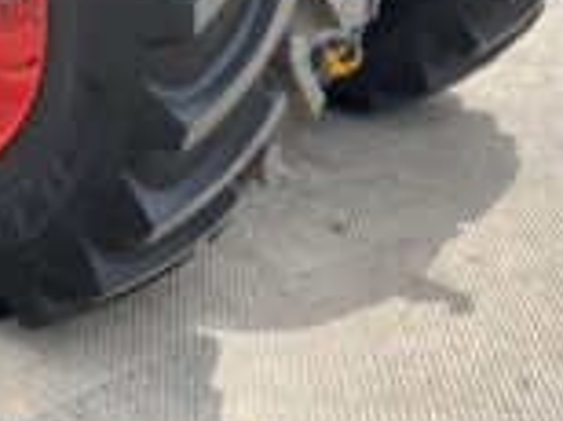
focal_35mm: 68
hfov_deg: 28.4
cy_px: -29
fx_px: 1104
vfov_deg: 20.6
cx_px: 179
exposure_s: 1/829
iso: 16
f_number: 1.8
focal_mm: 3
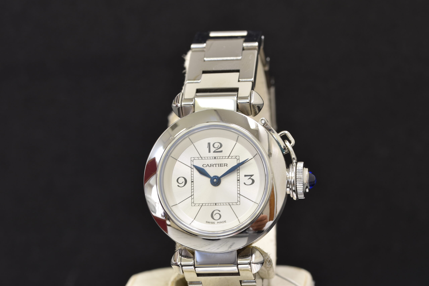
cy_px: 143
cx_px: 214
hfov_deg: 15.2
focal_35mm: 135
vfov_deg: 10.2
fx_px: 1609
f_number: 13
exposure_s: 1/2
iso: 100
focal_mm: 90
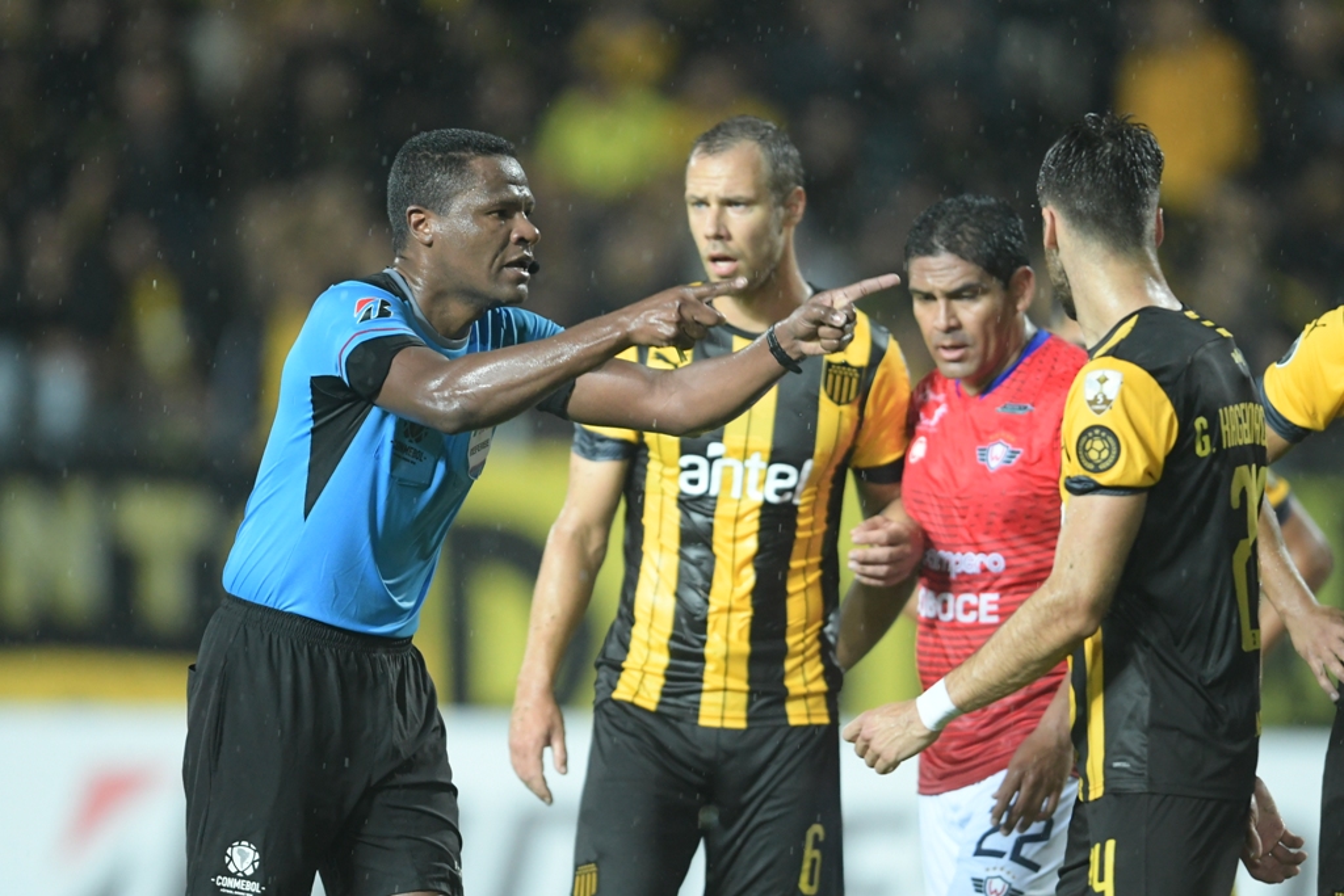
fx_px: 22402
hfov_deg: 3.4
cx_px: 672
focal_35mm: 600
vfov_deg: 2.3
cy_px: 448
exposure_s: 1/640
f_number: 3.2
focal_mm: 400
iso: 3200
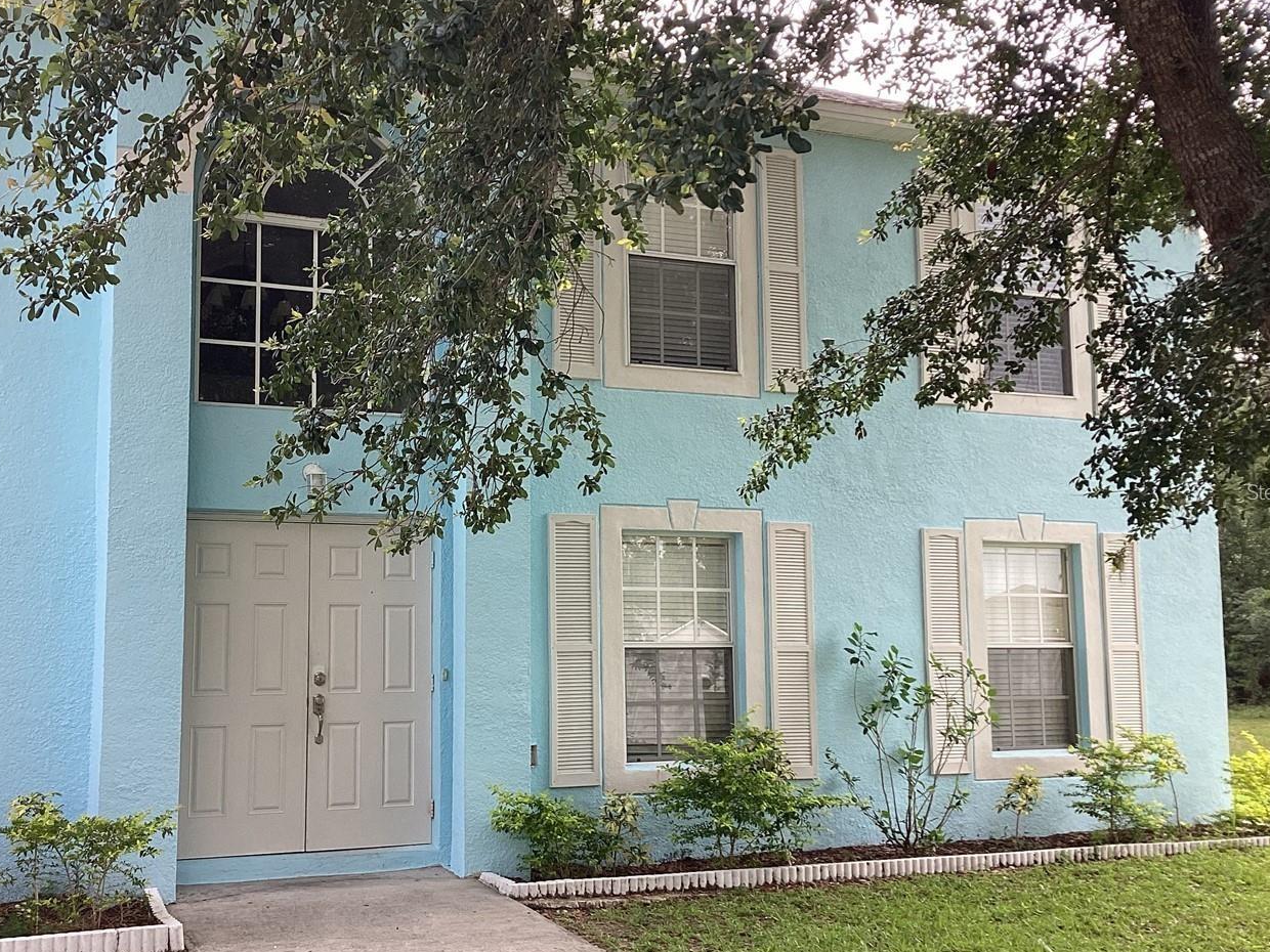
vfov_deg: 36.0
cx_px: 524
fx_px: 1468
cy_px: 491
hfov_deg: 46.6
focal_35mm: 40
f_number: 2.4
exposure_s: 1/262
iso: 25
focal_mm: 3.3
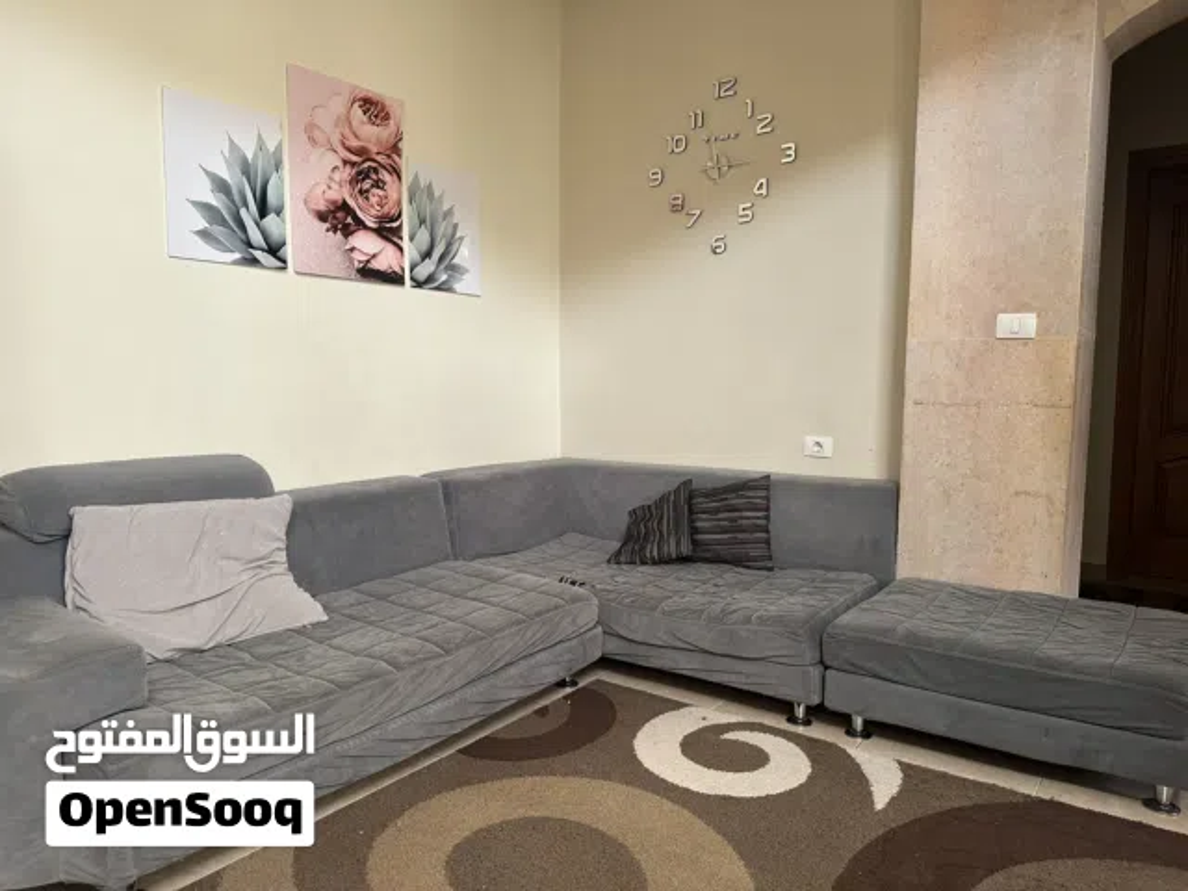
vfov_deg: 56.8
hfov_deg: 71.6
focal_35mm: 24
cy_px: 446
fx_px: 824
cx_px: 594
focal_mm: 6.86
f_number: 1.78
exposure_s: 1/63
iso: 250
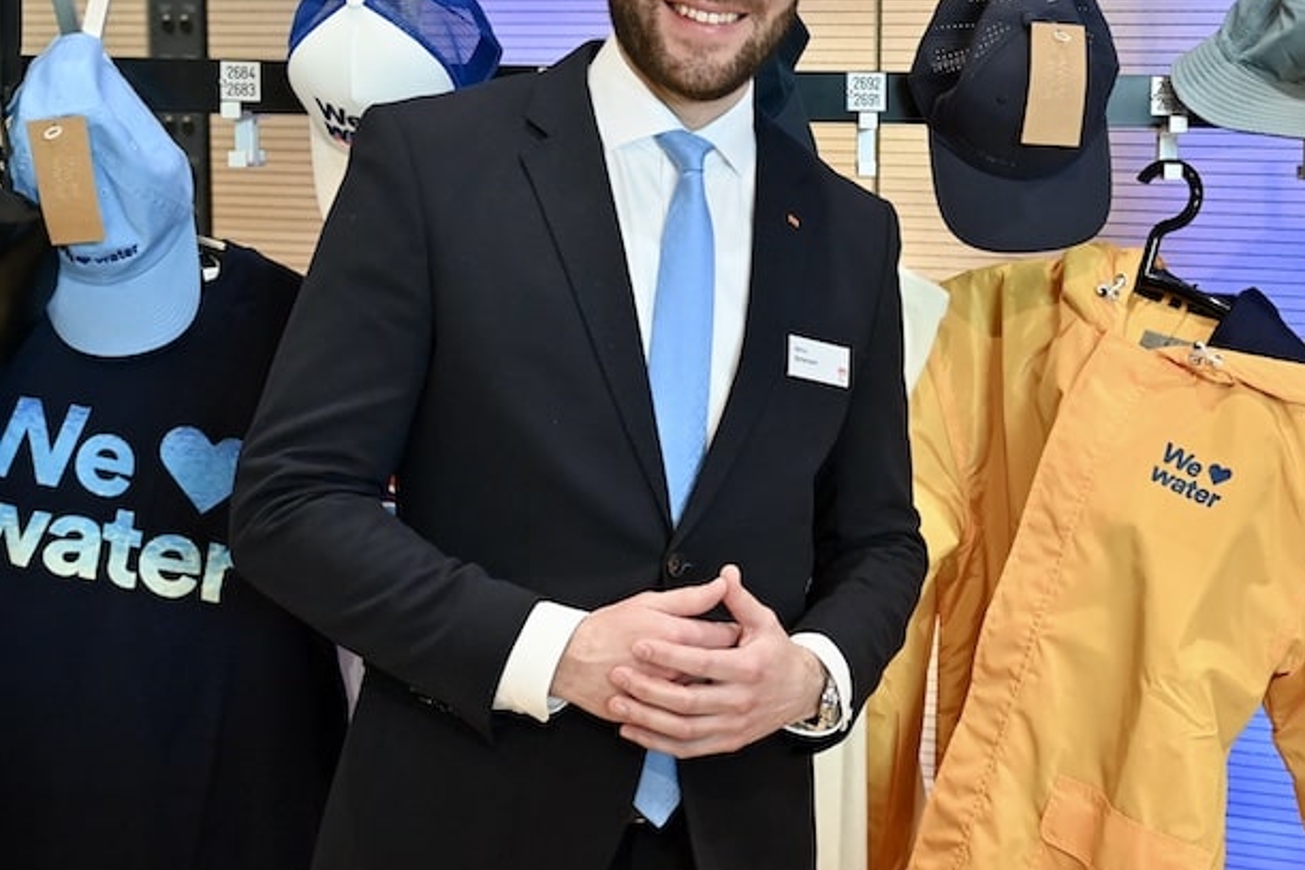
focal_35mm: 57
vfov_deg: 23.8
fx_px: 2066
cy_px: 435
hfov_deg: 34.6
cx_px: 923
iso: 1000
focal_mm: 34
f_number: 3.2
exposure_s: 1/100
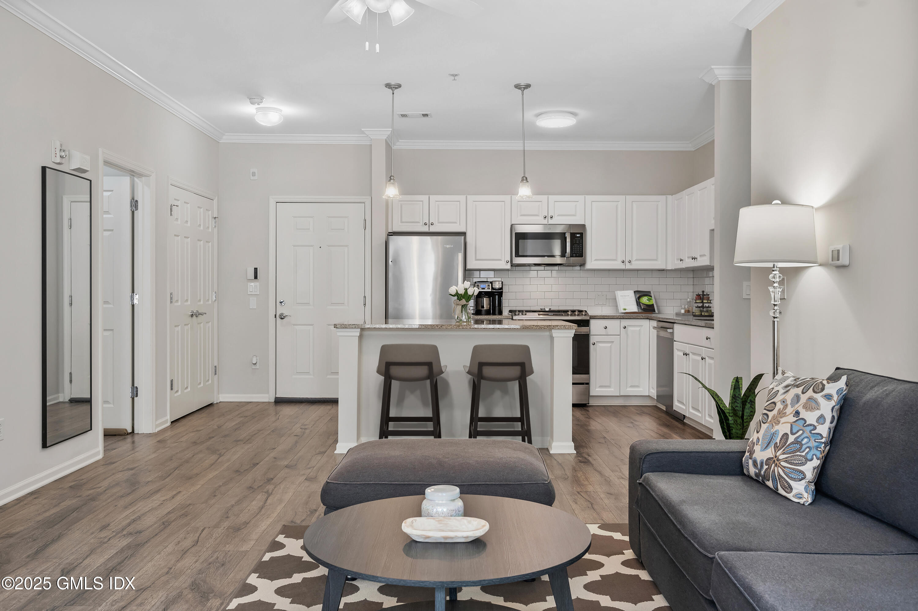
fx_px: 764
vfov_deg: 43.6
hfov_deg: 62.0
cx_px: 459
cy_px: 306
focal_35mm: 30
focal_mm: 30
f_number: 8
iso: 800
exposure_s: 1/15
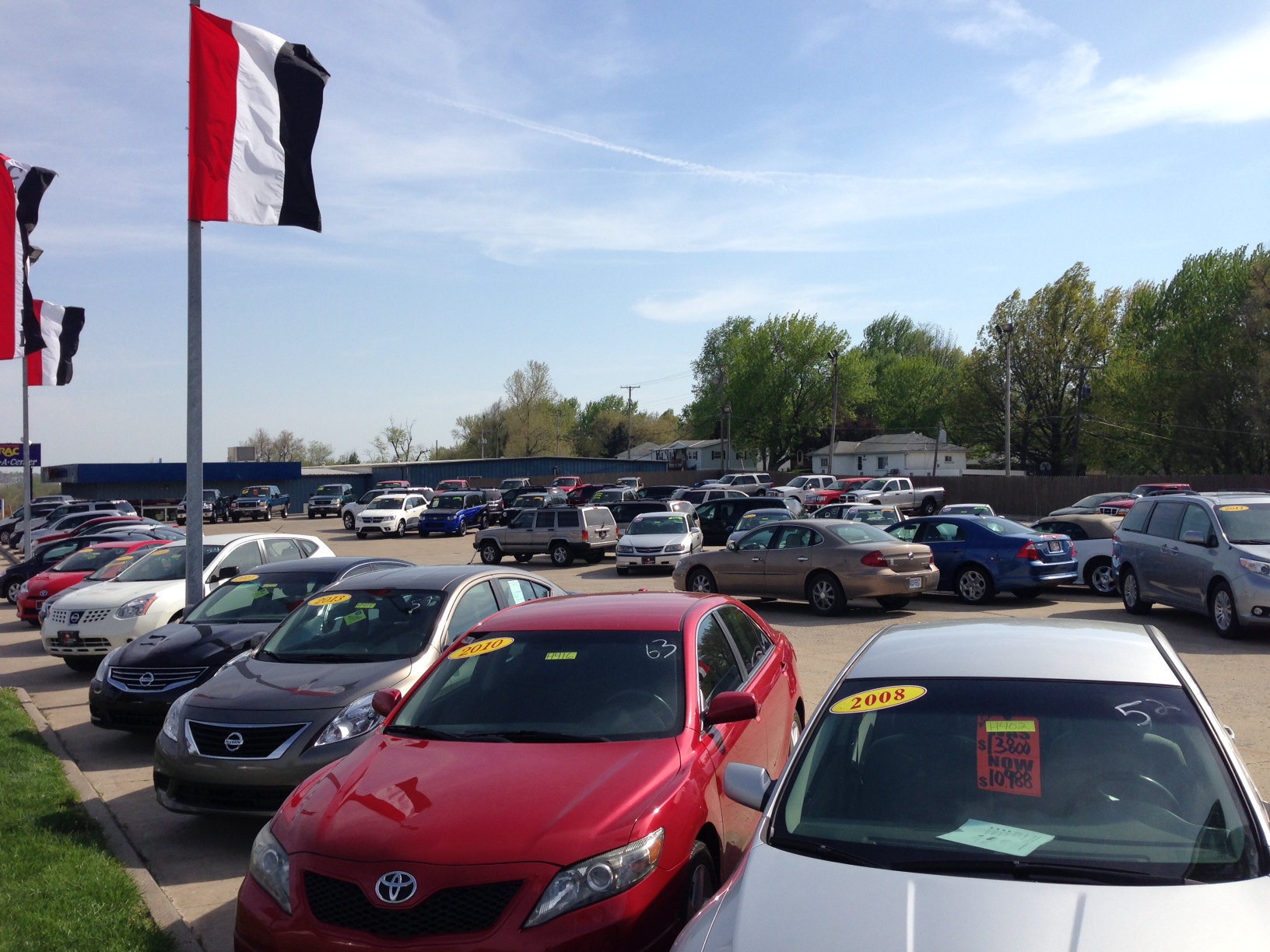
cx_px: 635
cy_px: 476
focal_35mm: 33
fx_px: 1211
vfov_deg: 42.9
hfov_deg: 55.4
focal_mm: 4.12
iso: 50
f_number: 2.4
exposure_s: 1/1642
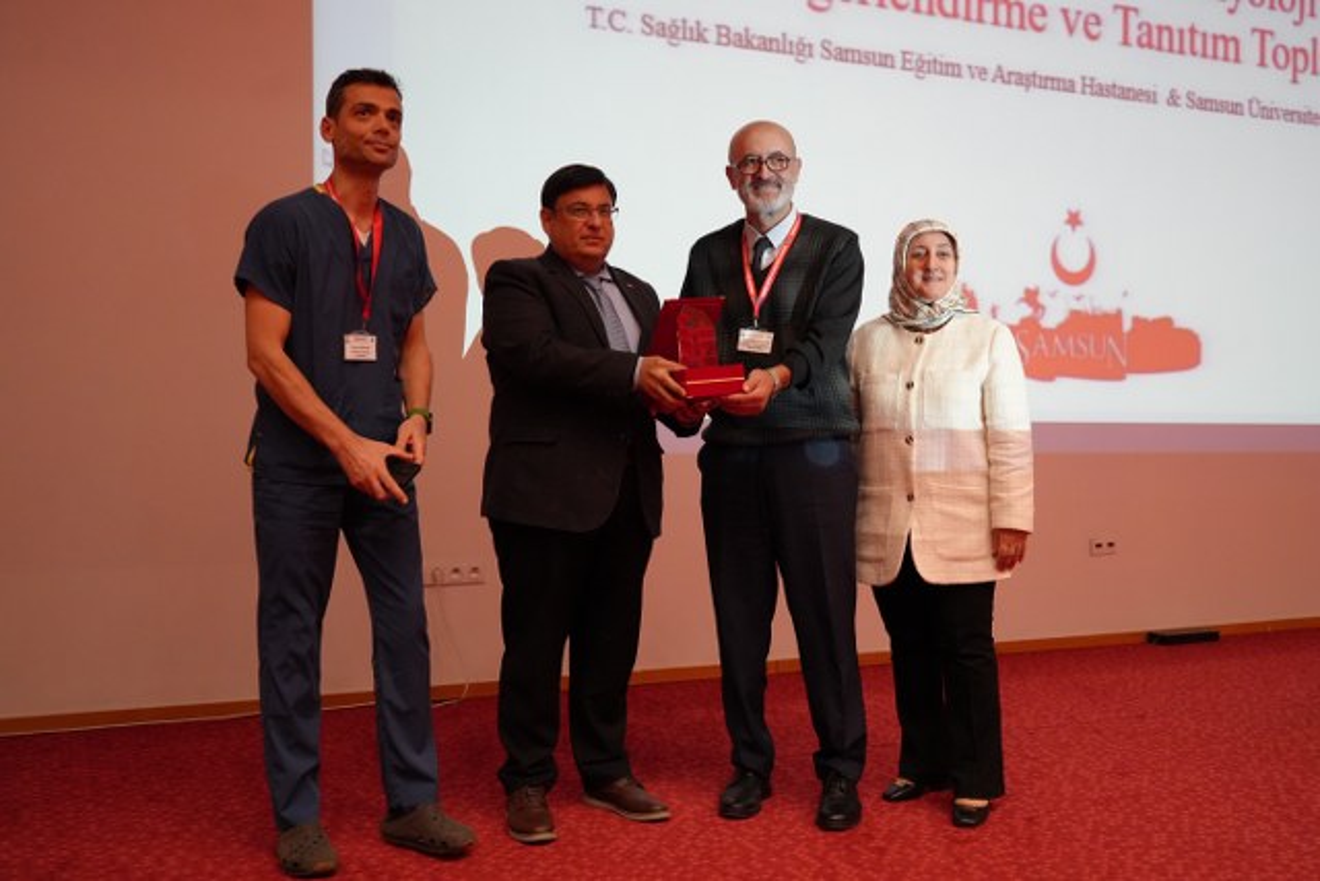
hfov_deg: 53.1
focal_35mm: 36
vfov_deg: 36.9
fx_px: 1320
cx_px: 660
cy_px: 440
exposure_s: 1/160
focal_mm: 36
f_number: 4
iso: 5000
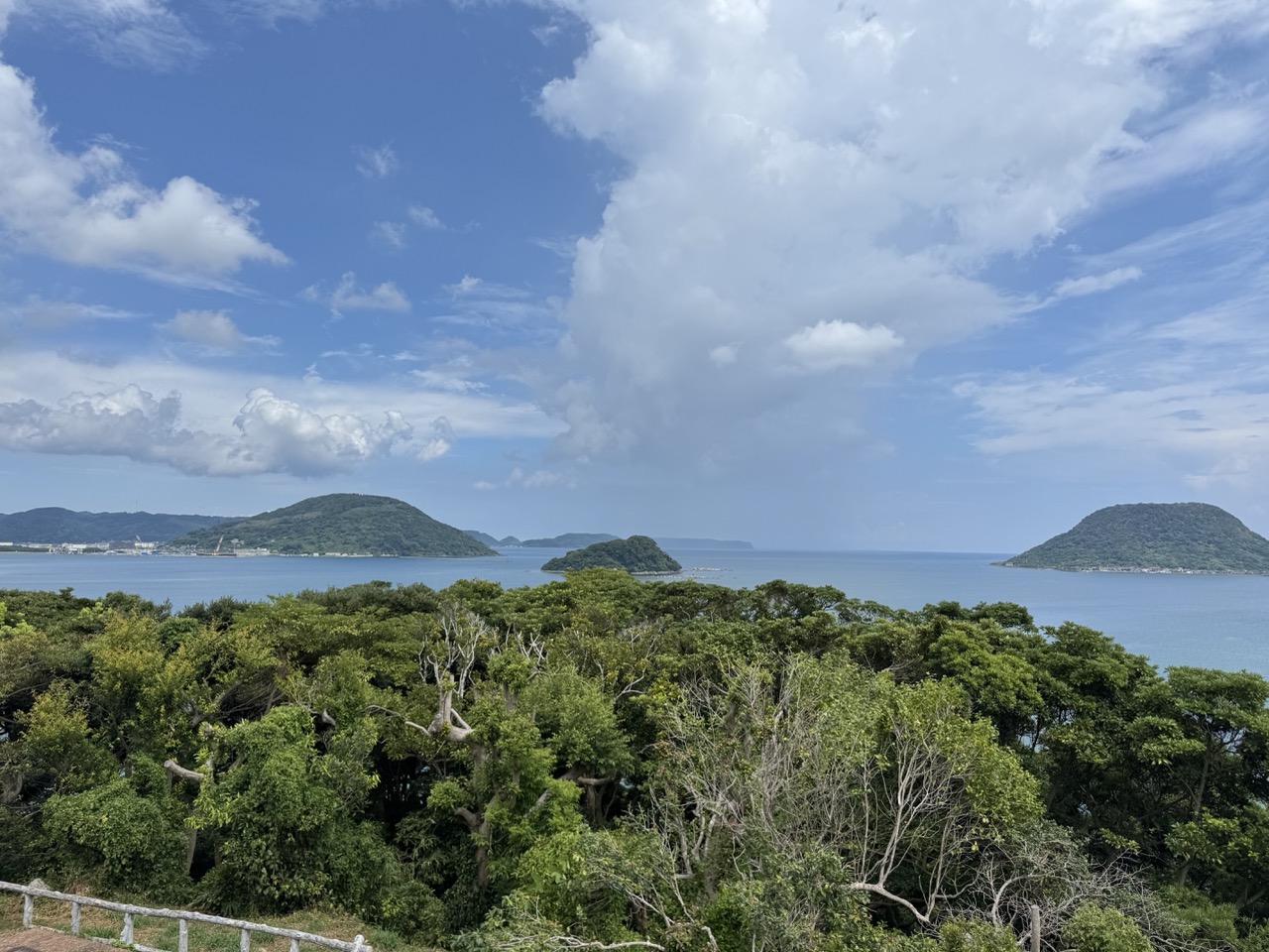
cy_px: 476
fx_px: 880
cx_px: 634
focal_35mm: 24
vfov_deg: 56.8
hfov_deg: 71.6
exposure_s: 1/7092
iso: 80
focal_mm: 6.76
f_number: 1.78
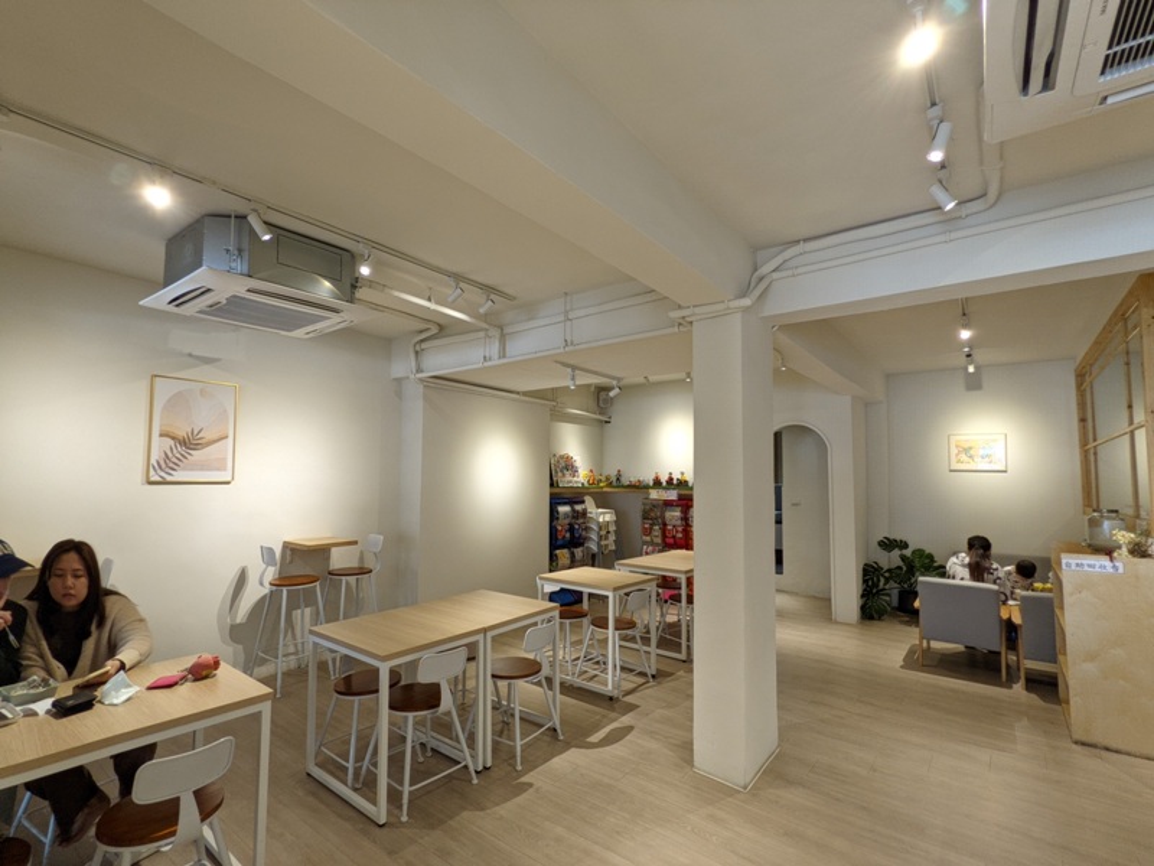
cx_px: 577
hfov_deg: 94.5
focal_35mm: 16
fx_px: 533
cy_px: 433
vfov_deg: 78.1
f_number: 2.2
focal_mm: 2.22
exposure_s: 1/23.8
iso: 41
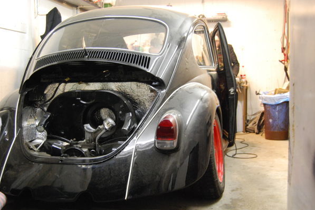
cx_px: 152
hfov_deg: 43.6
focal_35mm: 45
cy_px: 111
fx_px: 394
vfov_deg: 29.9
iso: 1600
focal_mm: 28
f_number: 4.2
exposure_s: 1/15
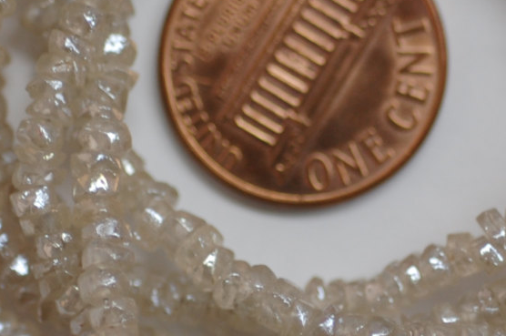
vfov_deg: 5.6
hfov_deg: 8.5
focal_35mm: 243
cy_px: 193
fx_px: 3411
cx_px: 315
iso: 400
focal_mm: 60
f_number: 3.3
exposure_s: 1/125
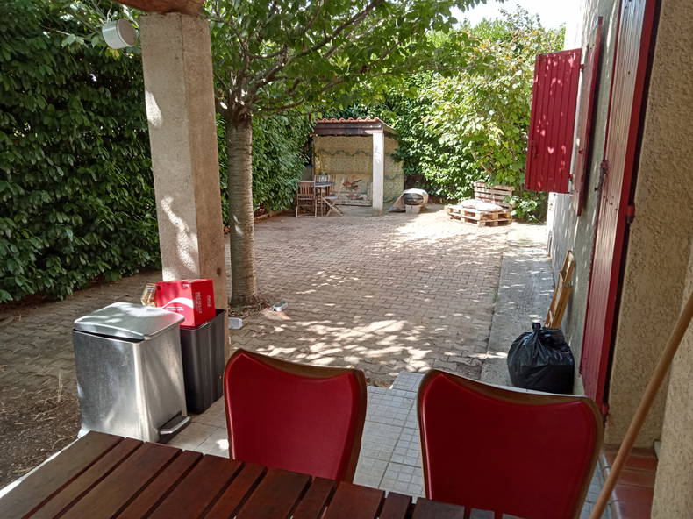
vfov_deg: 49.7
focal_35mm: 28
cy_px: 260
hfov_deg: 63.5
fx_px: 560
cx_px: 346
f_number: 2.2
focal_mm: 3.46
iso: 100
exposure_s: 1/109
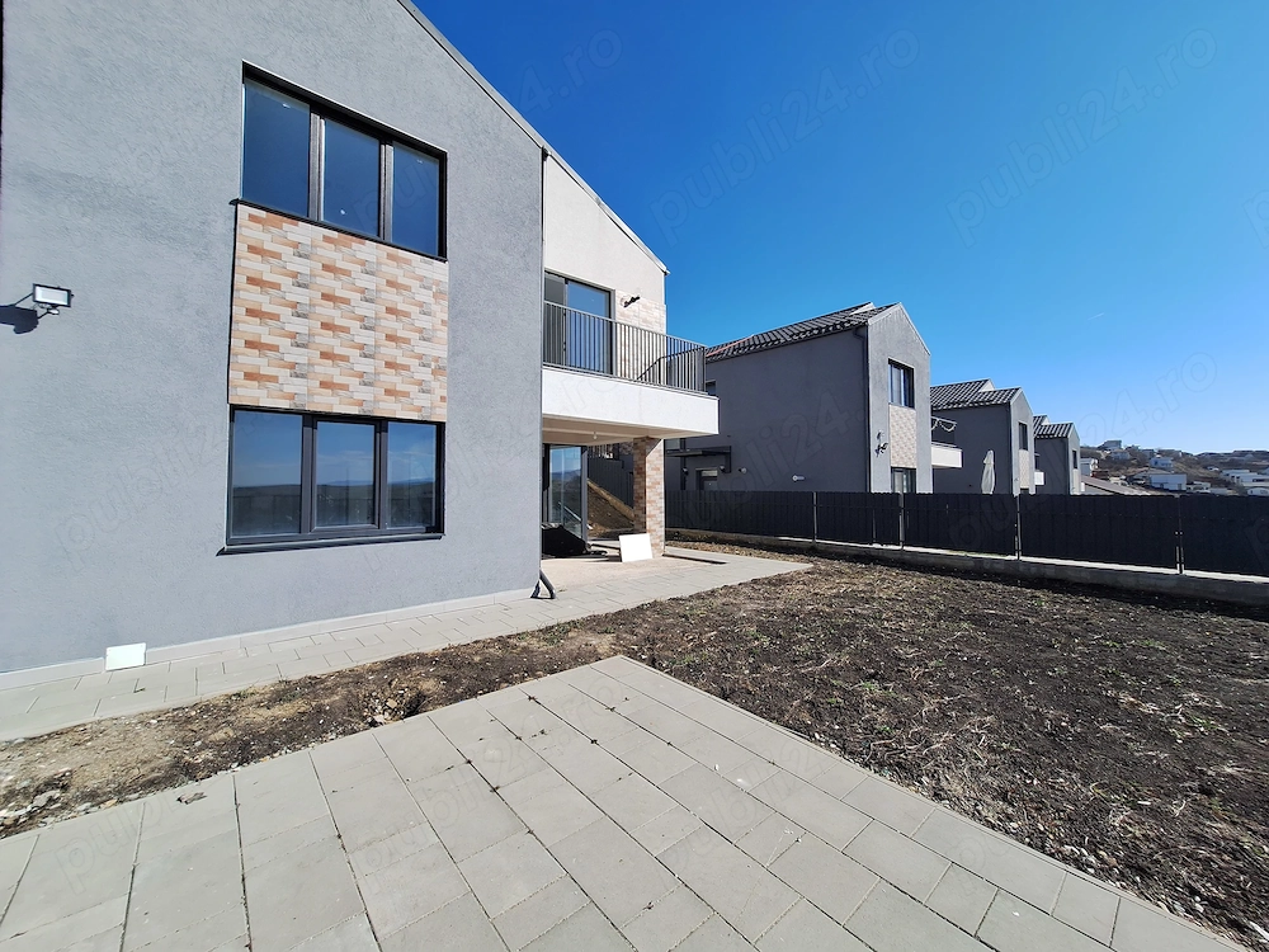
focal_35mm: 13
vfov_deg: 89.9
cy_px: 476
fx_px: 477
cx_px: 634
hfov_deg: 106.2
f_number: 2.2
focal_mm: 1.74
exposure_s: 1/1422
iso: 40
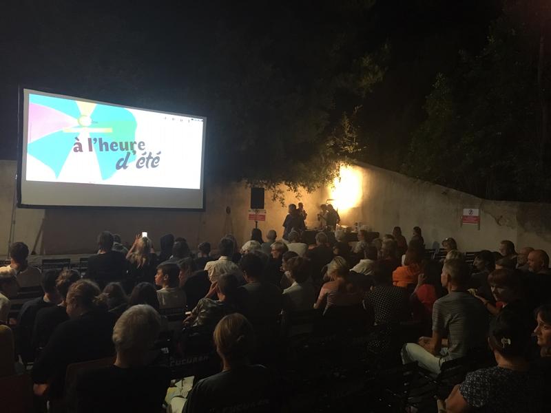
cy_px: 206
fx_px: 462
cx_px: 276
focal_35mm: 29
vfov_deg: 48.2
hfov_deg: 61.7
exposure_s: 1/17
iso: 250
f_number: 2.2
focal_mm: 4.15
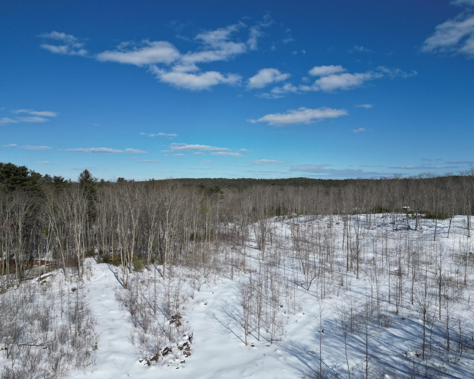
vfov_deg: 54.9
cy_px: 195
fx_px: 365
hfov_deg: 66.0
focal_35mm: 26
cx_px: 243
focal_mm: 6.72
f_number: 1.7
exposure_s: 1/5000
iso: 110
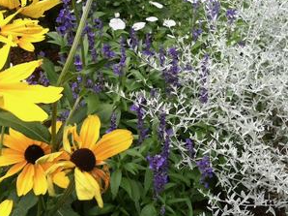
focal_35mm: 47
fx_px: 391
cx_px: 158
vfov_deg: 30.8
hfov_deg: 40.4
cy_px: 116
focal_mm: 3.85
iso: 80
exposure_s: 1/199
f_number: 2.8
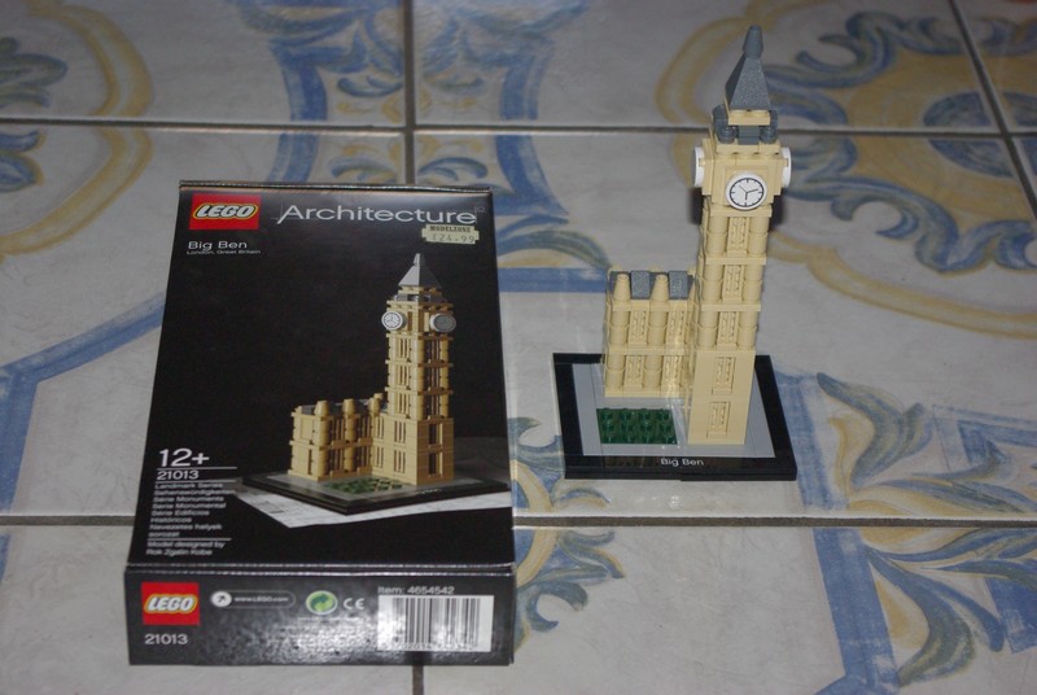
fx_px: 2366
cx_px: 518
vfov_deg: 16.7
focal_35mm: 82
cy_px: 348
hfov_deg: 24.7
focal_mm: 55
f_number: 5.6
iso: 800
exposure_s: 1/60
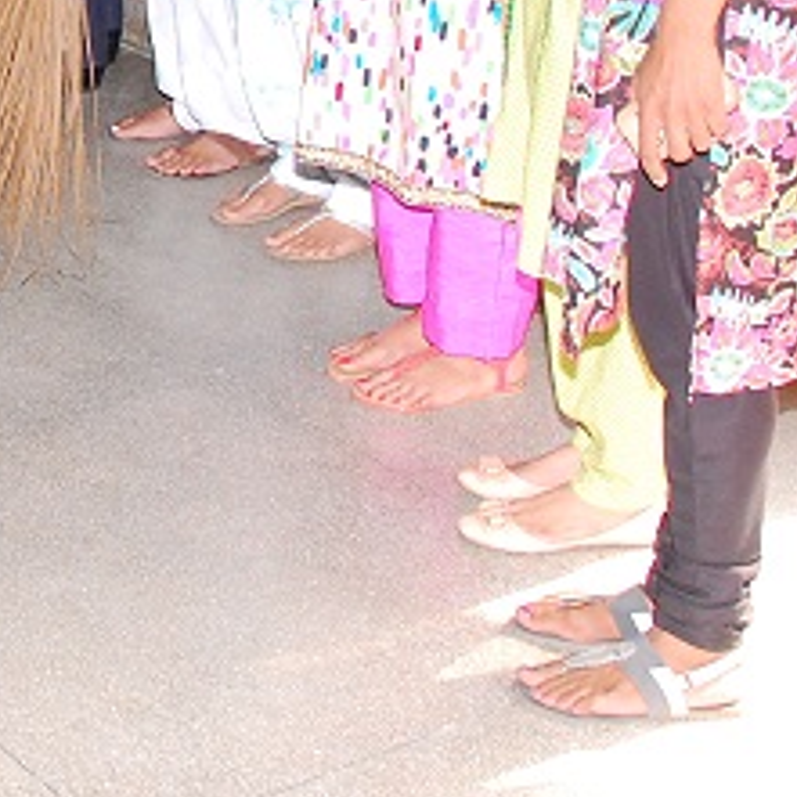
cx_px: -215
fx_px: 2709
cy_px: -69
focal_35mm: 104
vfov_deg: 16.3
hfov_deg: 15.9
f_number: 7.1
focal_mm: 20
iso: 800
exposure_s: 1/125
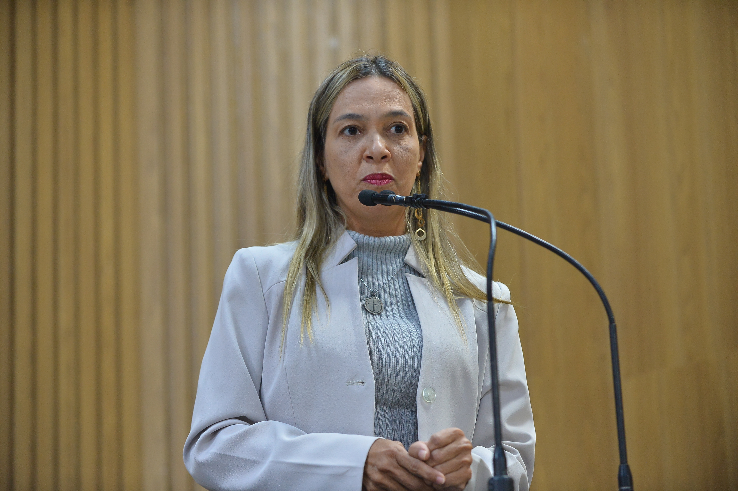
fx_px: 2375
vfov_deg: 11.8
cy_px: 246
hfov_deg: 17.7
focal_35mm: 116
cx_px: 369
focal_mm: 116
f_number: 2.8
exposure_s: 1/400
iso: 3200
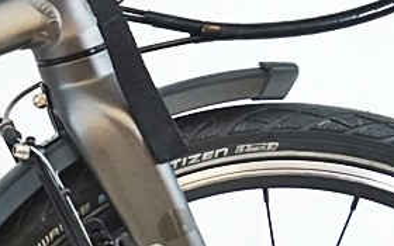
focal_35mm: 242
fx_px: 2593
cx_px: -577
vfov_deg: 5.4
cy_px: -34
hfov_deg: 8.0
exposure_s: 1/50
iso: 800
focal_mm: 23
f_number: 5.6
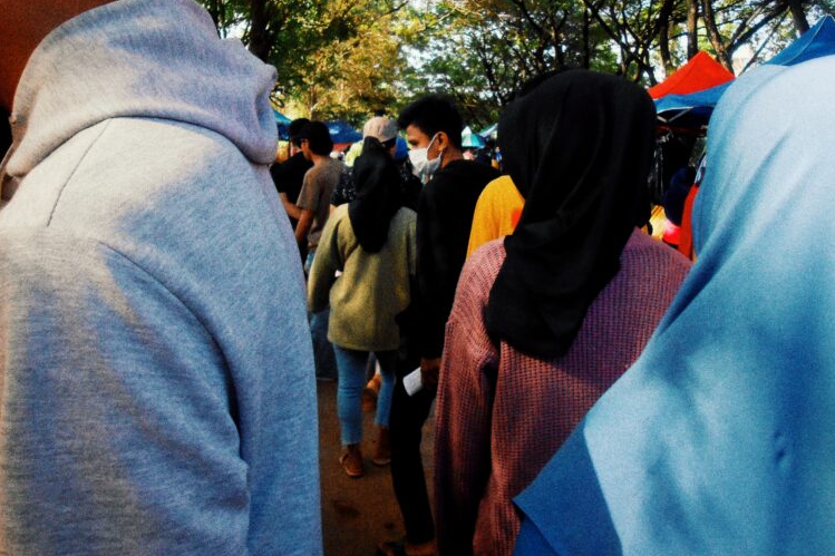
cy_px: 254
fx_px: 742
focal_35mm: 32
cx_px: 418
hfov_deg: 58.7
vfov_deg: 41.1
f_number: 3.8
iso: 160
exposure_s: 1/250
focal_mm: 5.3
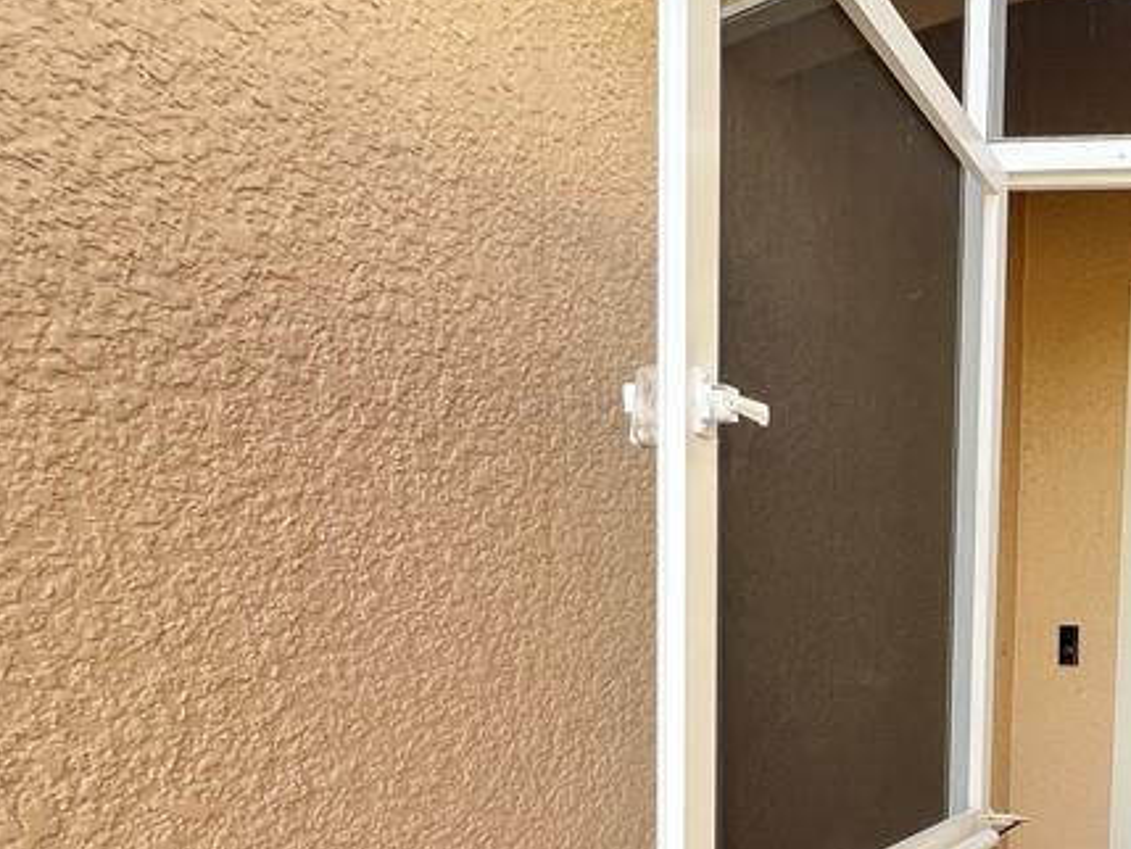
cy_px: 722
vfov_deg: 42.6
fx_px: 1013
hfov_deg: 44.8
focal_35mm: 31
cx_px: 1234
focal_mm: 1.57
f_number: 1.8
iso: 64
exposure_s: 1/99
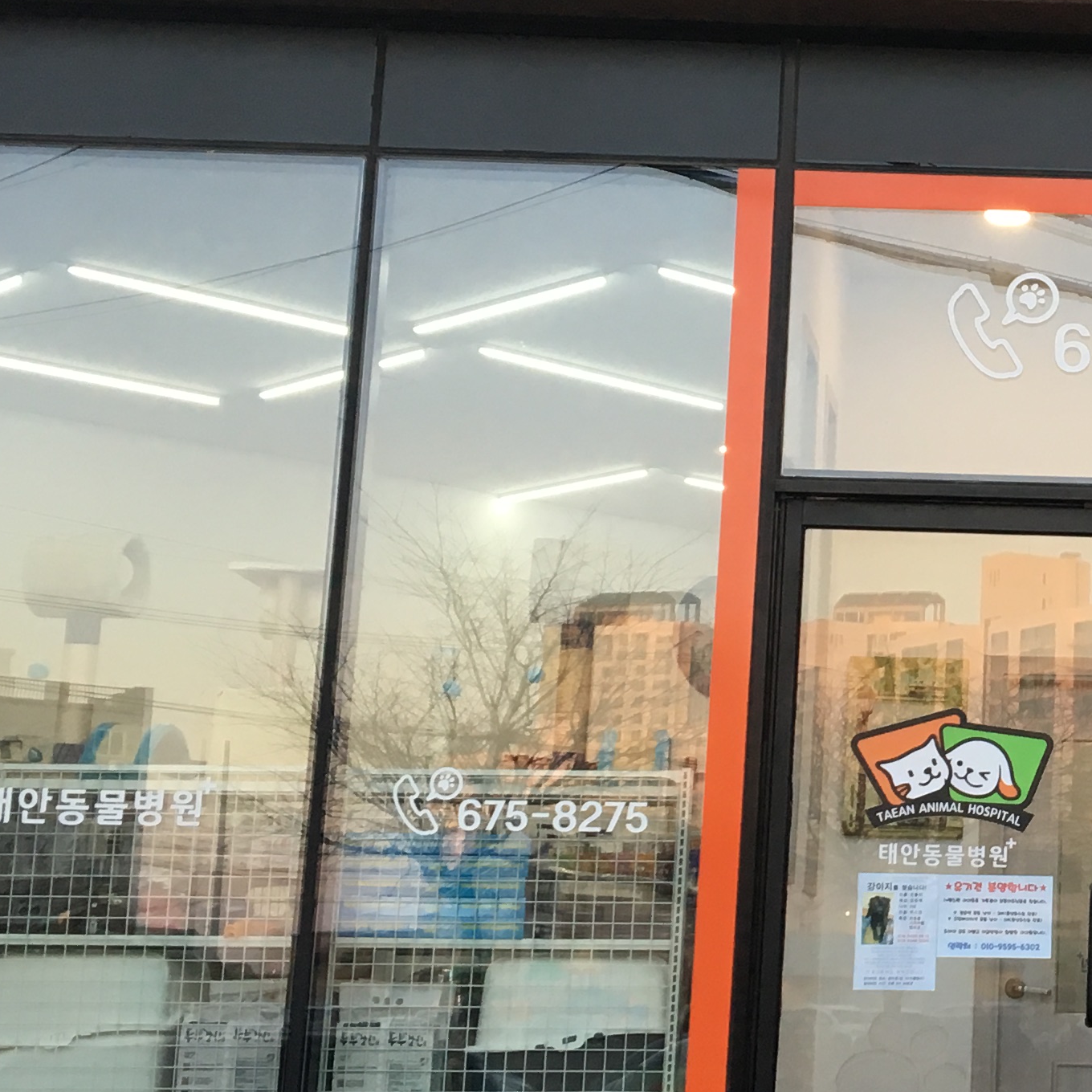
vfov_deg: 22.7
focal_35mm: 76
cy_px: 458
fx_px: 2712
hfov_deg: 21.6
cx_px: 1184
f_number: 2.2
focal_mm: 4.15
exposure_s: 1/30
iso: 32
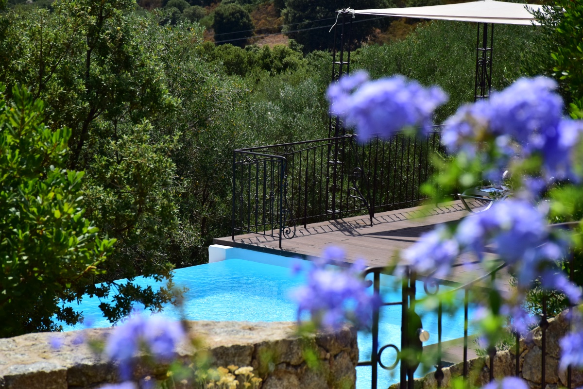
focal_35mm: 135
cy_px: 194
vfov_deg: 10.2
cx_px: 292
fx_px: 2187
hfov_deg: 15.2
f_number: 10
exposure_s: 1/1600
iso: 400
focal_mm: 90
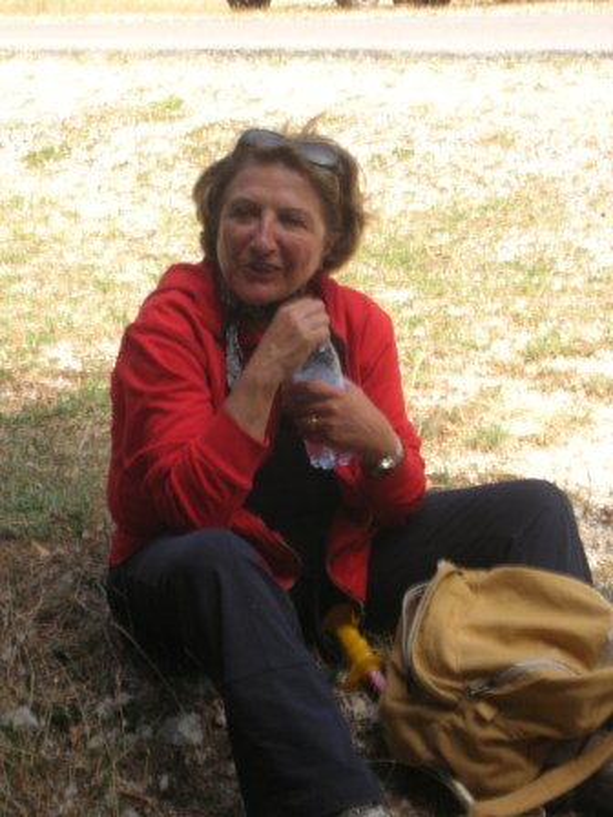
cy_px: 408
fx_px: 2408
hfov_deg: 14.5
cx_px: 306
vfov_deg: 19.3
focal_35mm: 102
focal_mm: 17.1
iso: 50
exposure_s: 1/38.1
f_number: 8.2
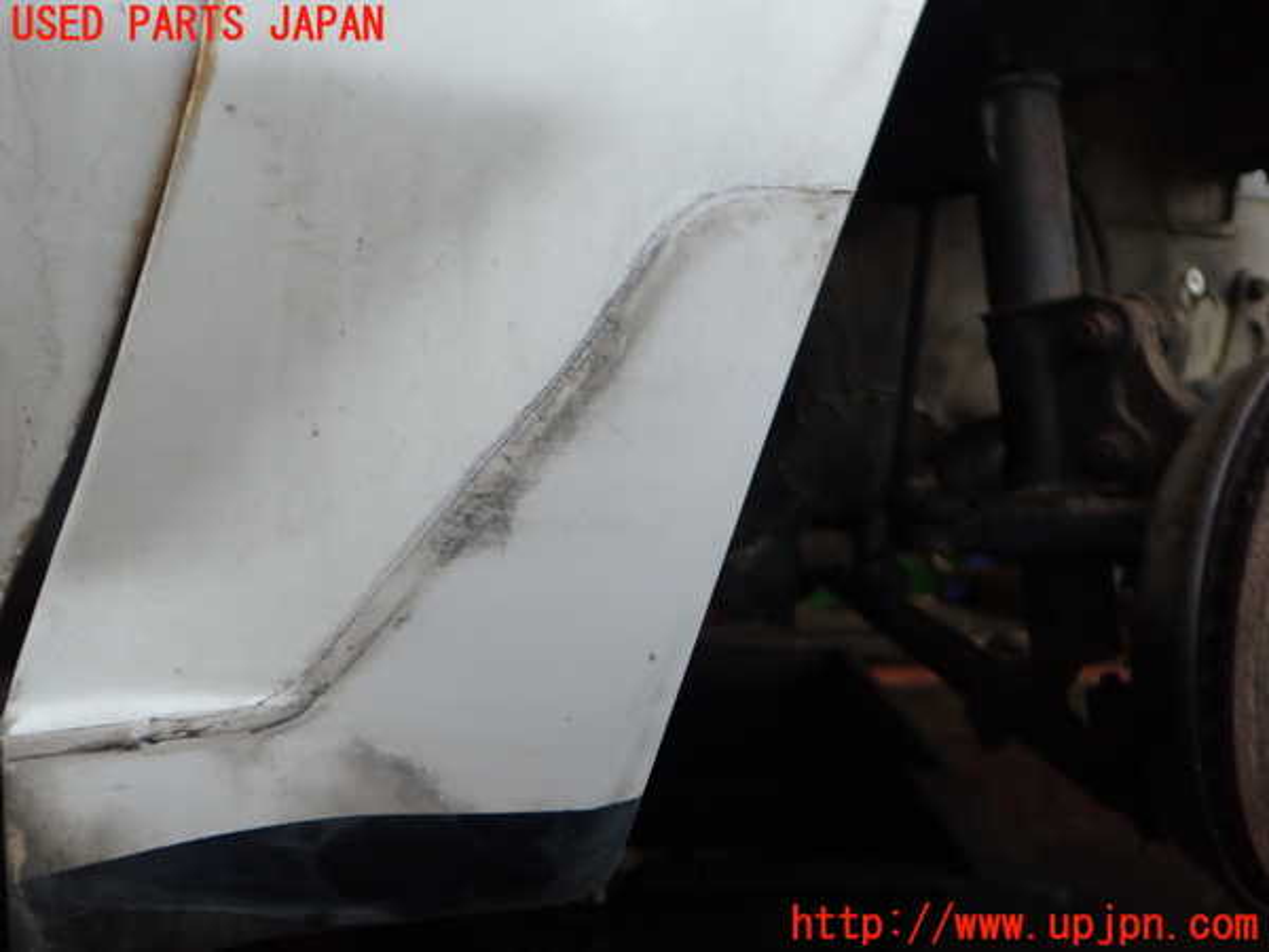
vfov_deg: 46.8
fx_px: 1100
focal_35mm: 30
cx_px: 634
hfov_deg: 60.0
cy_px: 476
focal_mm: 5.4
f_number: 2.3
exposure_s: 1/125
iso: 200
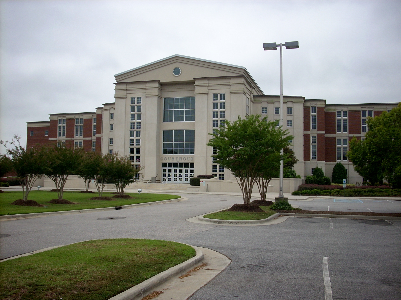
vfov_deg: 38.6
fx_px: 428
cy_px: 150
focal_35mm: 37
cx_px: 200
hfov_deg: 50.2
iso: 64
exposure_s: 1/162
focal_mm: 6.2
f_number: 2.8
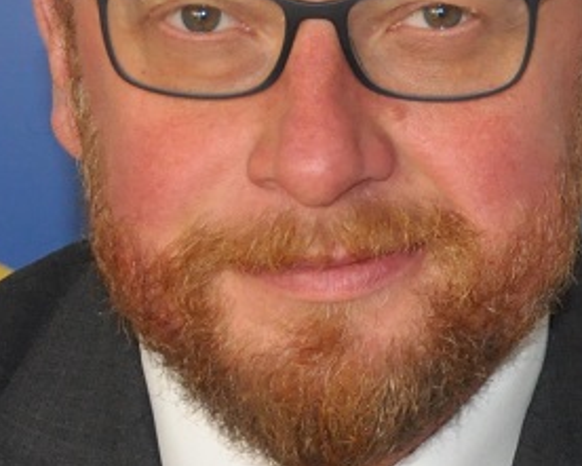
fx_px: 3980
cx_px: 732
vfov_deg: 6.7
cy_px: 186
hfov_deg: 8.3
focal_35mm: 231
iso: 800
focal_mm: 32
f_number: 4.2
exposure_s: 1/60
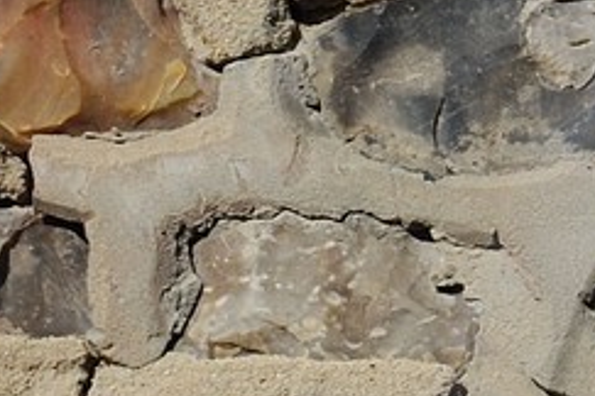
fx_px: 7602
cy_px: 654
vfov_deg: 3.0
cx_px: 1413
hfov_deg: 4.4
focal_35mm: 460
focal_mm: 70
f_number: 10
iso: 200
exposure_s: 1/250
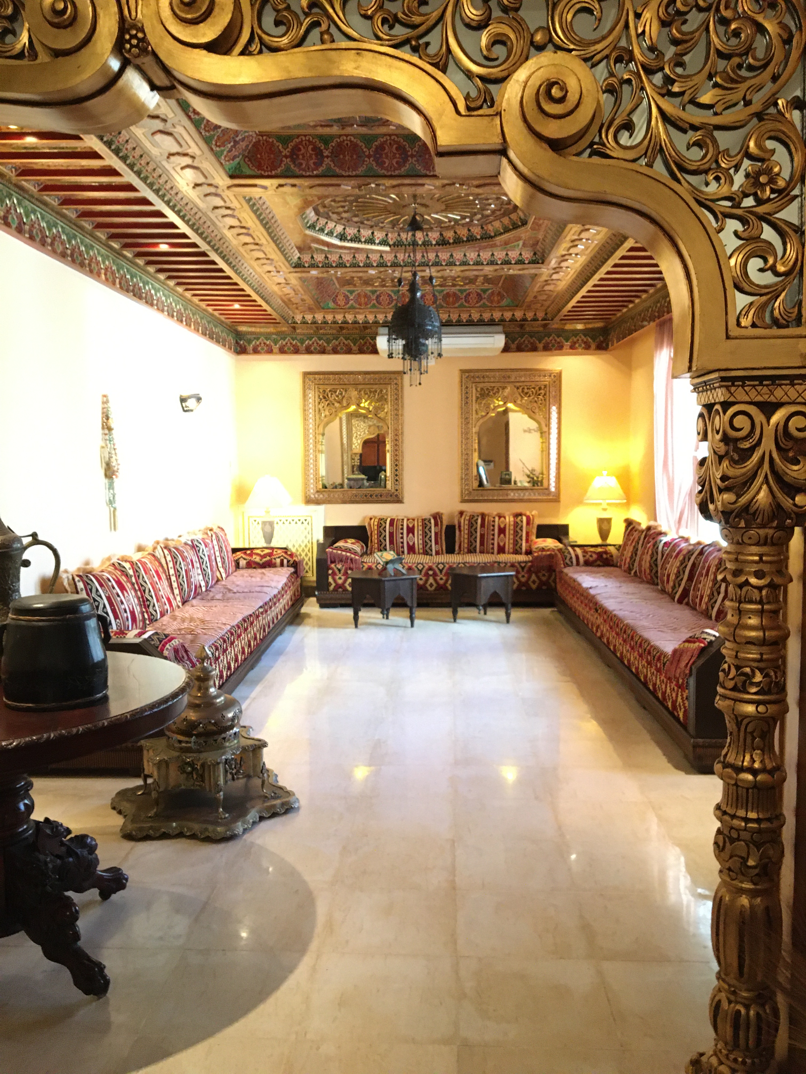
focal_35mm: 29
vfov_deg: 61.7
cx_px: 403
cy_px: 537
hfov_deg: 48.2
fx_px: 900
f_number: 2.2
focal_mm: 4.15
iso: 200
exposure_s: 1/25
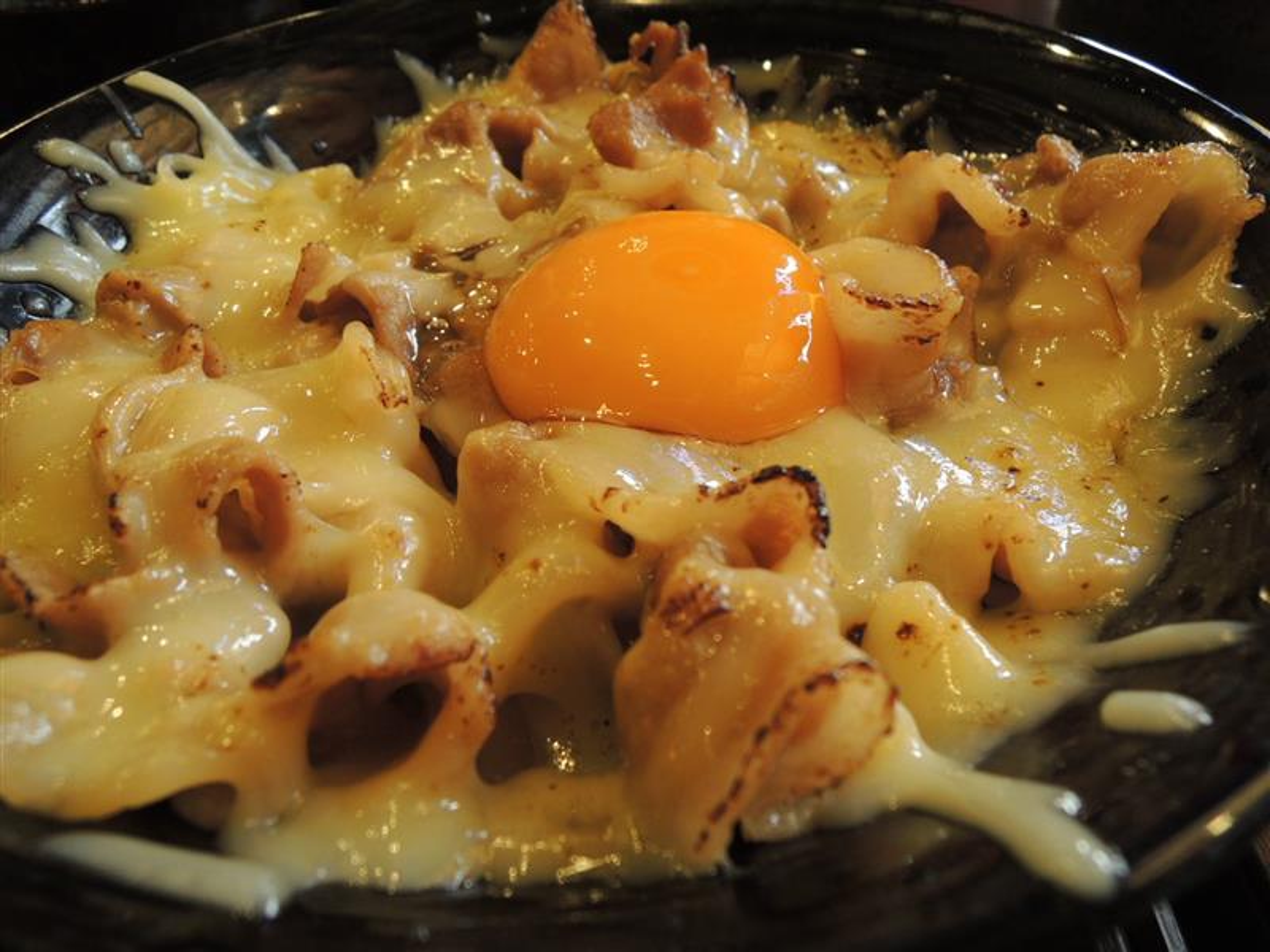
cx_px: 635
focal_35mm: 24
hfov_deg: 71.6
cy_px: 476
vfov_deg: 56.8
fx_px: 881
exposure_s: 1/30
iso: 250
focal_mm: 4.3
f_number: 2.8
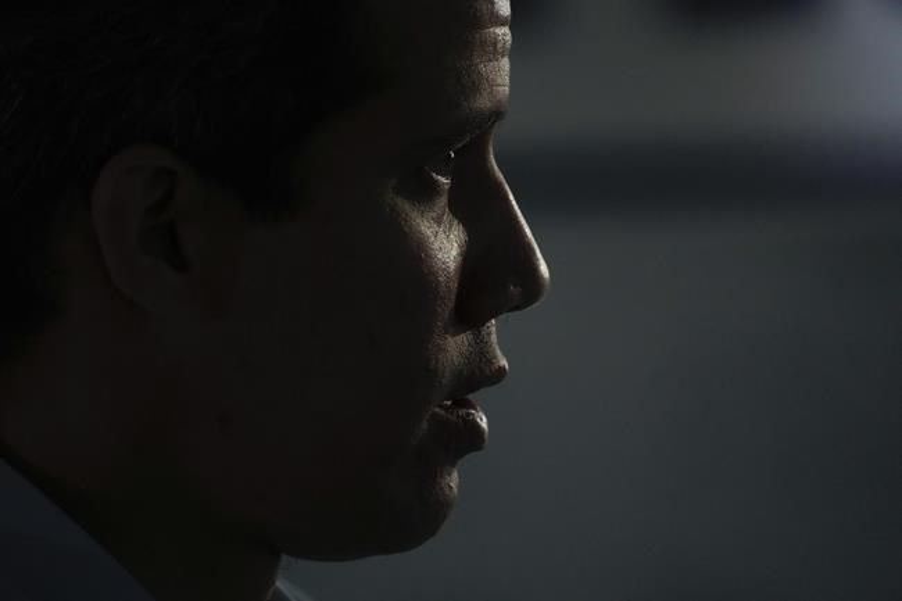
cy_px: 300
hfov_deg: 5.2
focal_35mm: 400
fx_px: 10019
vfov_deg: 3.4
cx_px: 451
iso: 5000
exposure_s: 1/640
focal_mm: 400
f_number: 5.6
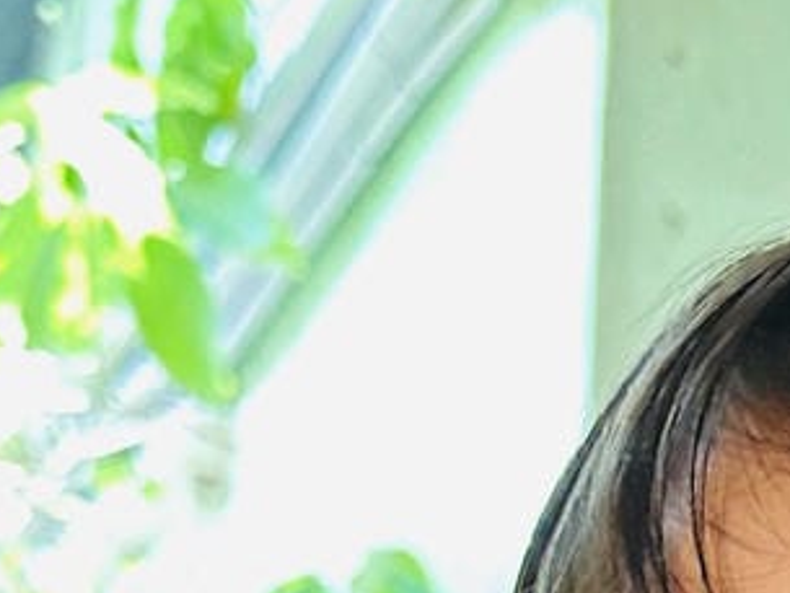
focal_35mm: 126
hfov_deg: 14.5
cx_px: 1202
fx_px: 2877
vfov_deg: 9.3
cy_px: 1797
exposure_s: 1/60
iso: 320
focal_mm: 6.86
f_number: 1.78
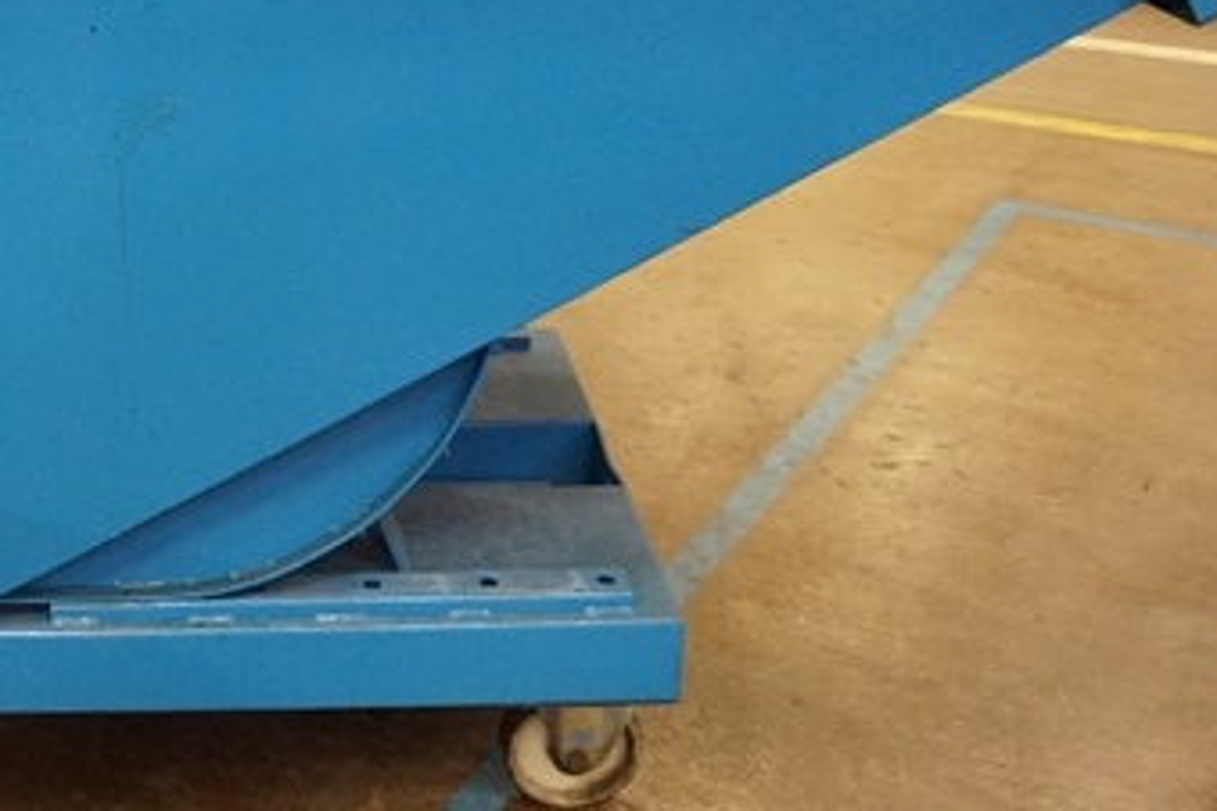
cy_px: 237
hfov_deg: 36.7
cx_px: 144
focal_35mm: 51
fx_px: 1724
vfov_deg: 26.3
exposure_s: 1/80
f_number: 3.5
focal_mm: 16
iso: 3200
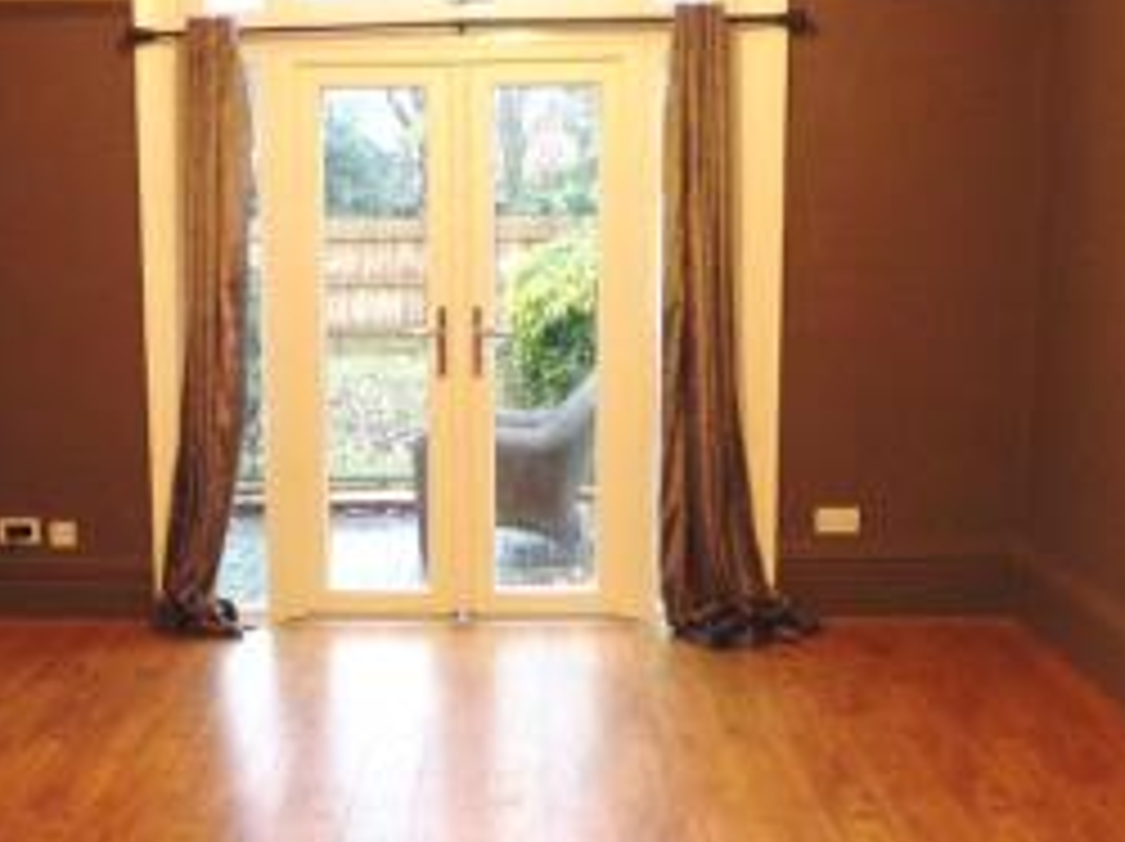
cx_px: 439
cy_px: 529
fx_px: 1818
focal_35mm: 56
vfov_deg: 26.0
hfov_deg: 34.2
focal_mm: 4.3
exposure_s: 1/17
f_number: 3
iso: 345
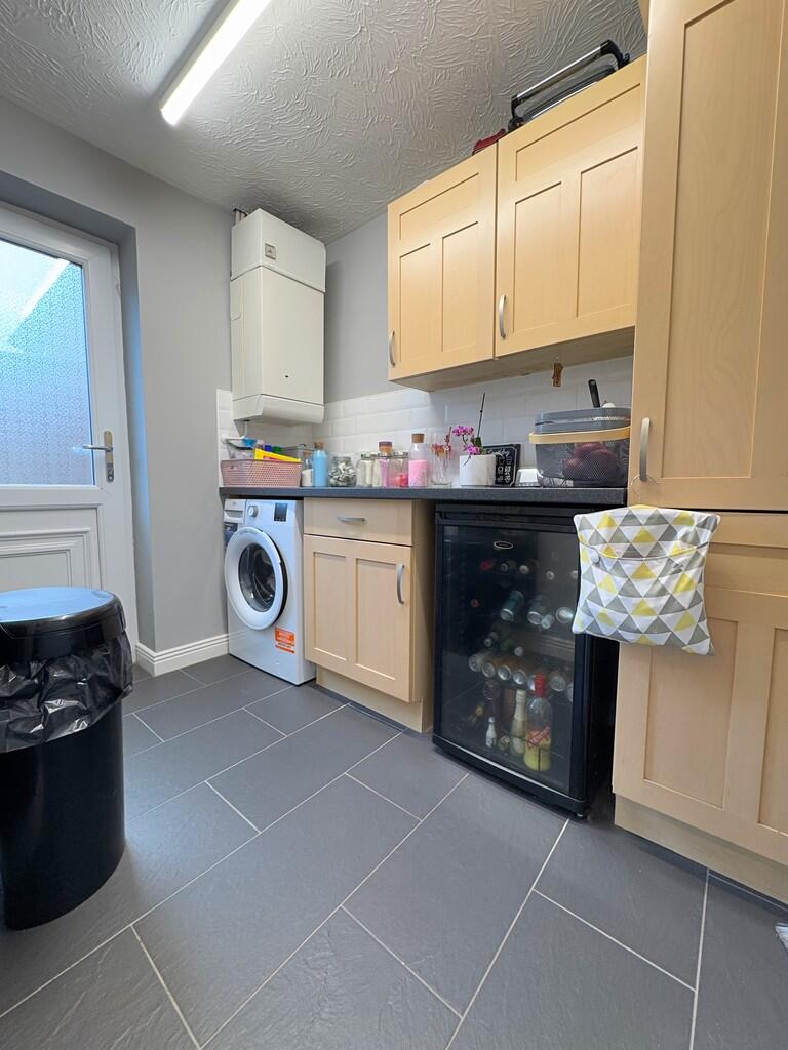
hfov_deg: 85.7
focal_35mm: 14
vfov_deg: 102.1
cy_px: 525
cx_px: 394
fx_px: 425
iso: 160
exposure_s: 1/100
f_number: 2.2
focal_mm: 2.22
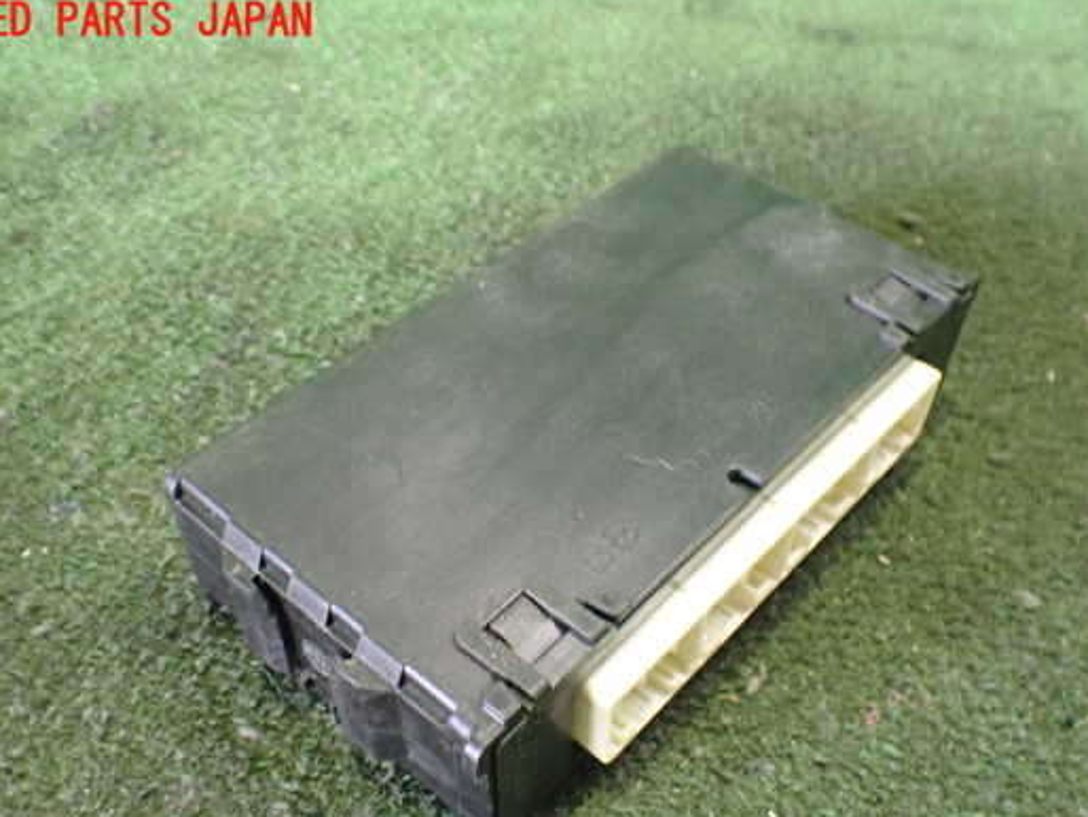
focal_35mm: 35
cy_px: 472
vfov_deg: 40.6
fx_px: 1101
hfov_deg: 52.6
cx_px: 563
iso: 1000
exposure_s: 1/30
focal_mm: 5.4
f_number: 2.3
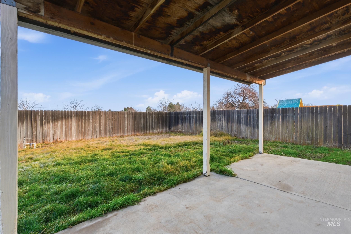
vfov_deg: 73.8
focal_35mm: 16
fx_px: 156
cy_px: 117
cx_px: 176
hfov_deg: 96.7
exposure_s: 1/400
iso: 250
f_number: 9
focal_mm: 16
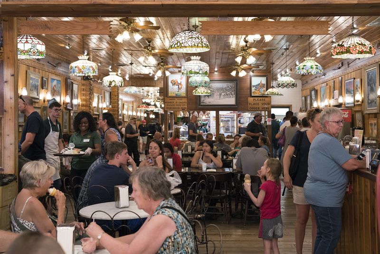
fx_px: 528
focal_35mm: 50
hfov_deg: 39.6
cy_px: 127
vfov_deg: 27.0
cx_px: 190
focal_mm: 50
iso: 4000
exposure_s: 1/160
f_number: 4
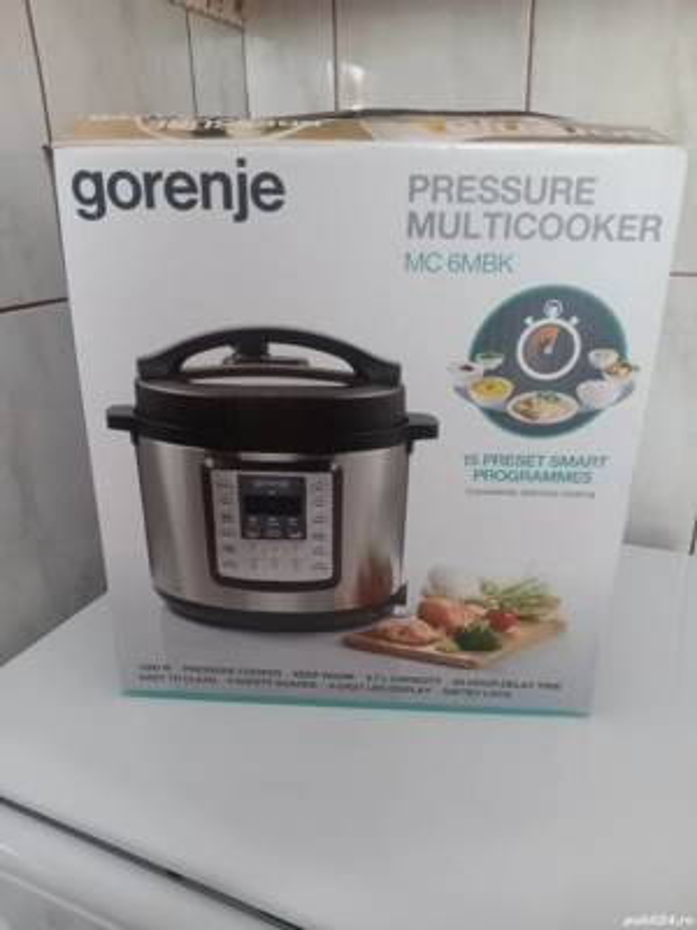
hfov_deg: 54.9
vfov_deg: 69.4
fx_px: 671
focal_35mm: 25
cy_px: 465
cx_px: 348
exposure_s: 1/20
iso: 1152
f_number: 1.8
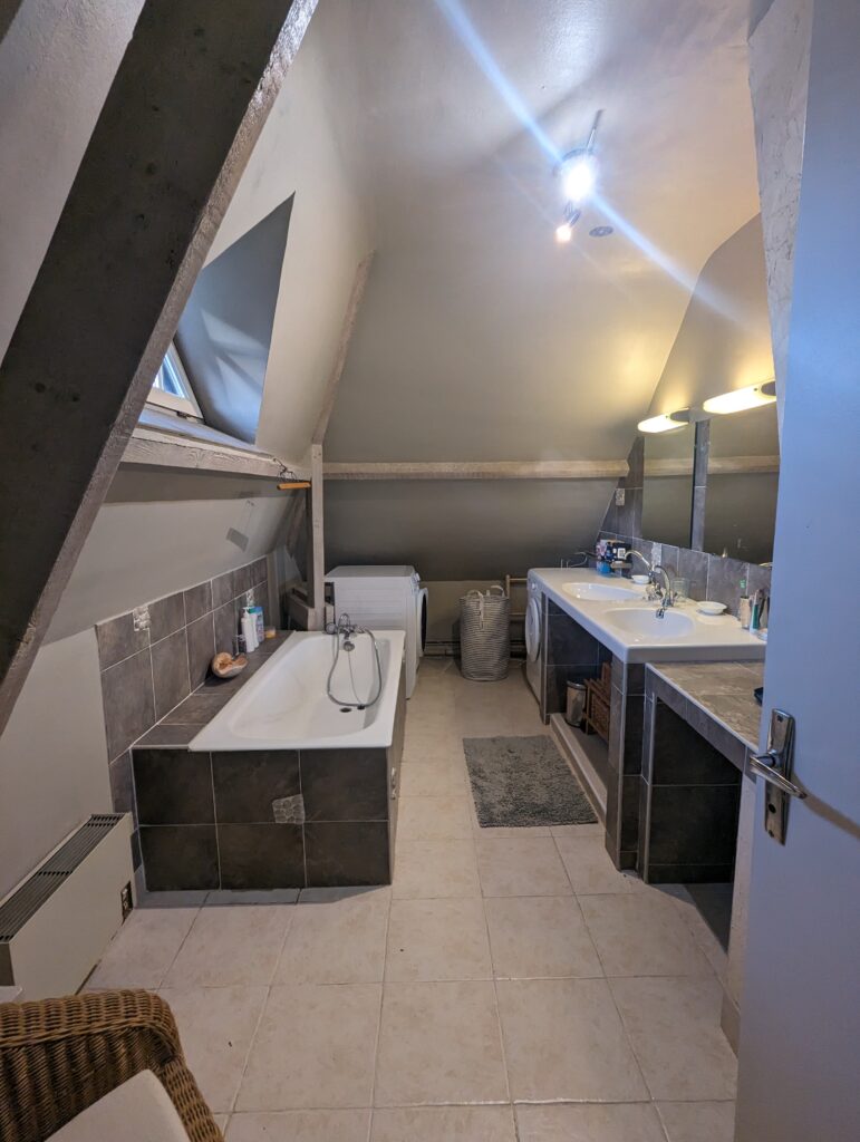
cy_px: 571
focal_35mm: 16
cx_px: 430
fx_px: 529
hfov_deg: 78.2
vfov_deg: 94.4
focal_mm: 2.35
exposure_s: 1/63.6
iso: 286
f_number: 2.2
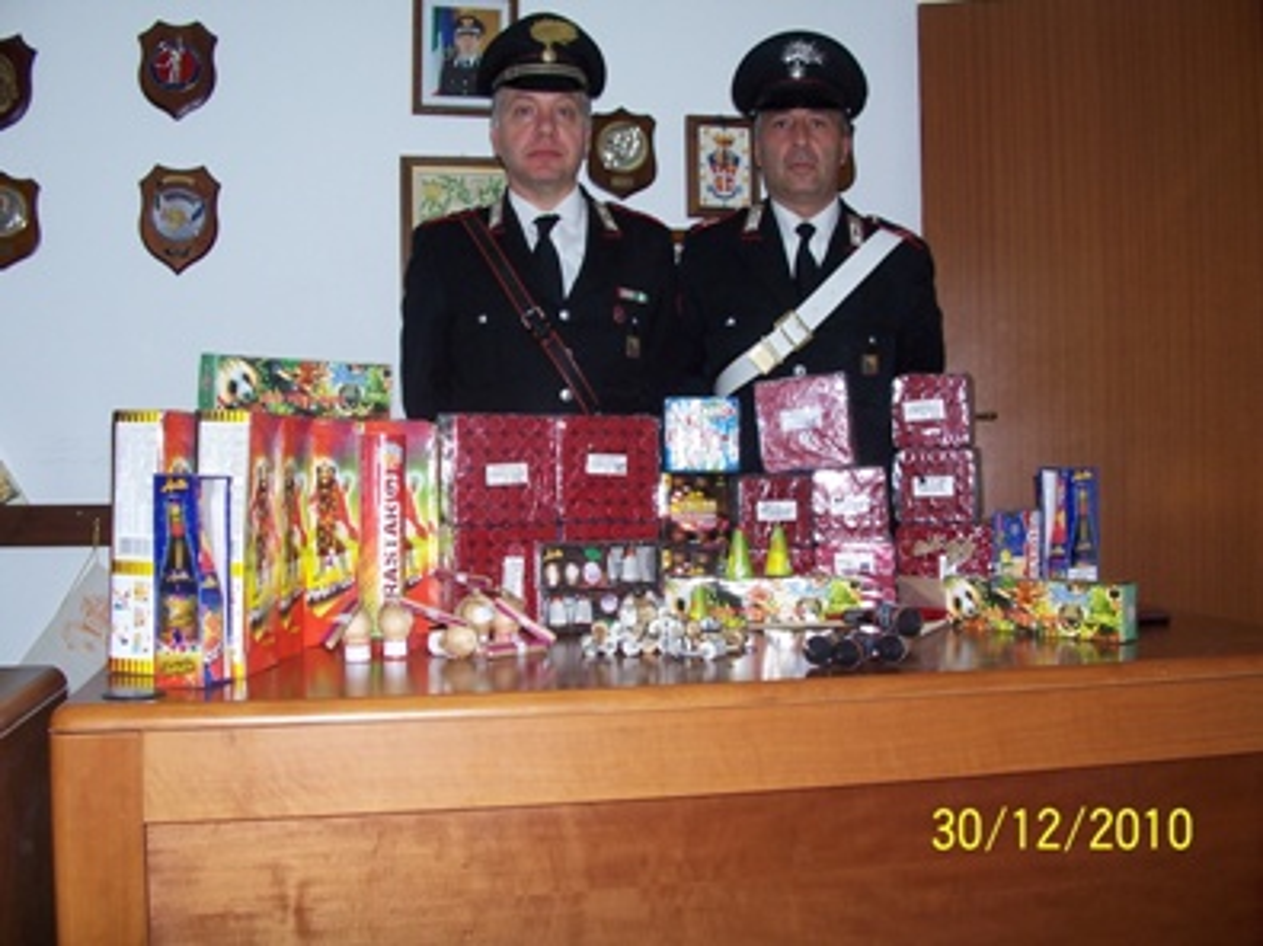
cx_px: 632
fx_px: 1277
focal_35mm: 35
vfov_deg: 40.7
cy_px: 473
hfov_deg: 52.6
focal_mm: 6
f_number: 2.8
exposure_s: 1/60
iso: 80
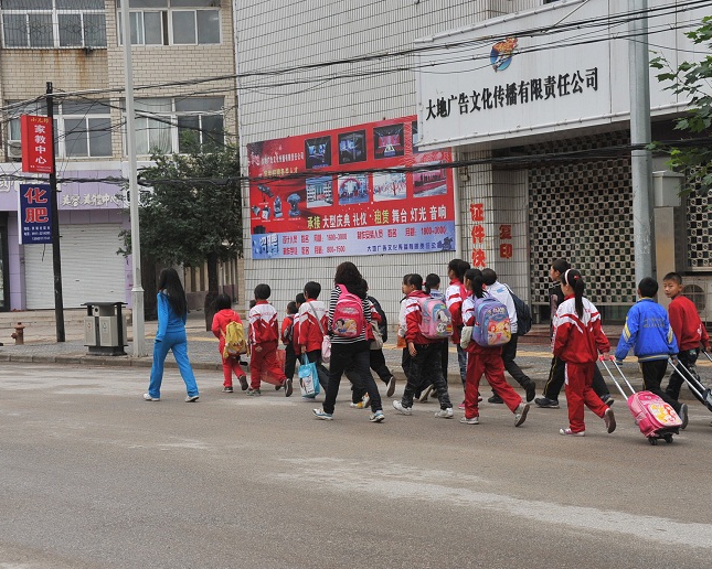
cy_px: 283
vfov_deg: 27.6
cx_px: 394
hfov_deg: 34.1
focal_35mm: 55
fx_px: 1159
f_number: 8
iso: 1250
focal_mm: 48
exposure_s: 1/400
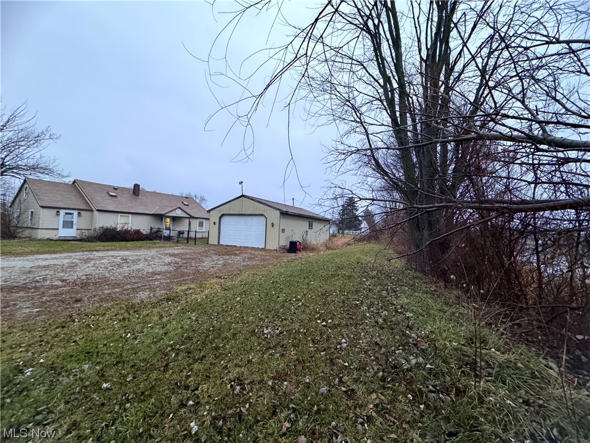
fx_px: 239
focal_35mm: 14
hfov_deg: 102.1
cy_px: 222
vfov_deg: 85.7
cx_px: 295
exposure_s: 1/60
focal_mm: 2.22
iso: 400
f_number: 2.2
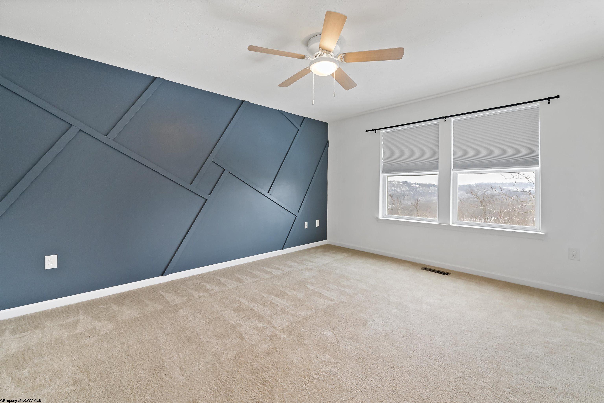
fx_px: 235
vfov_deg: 81.2
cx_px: 302
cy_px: 202
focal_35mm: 14
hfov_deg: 104.2
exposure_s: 1/30
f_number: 5.6
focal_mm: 14
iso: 2000
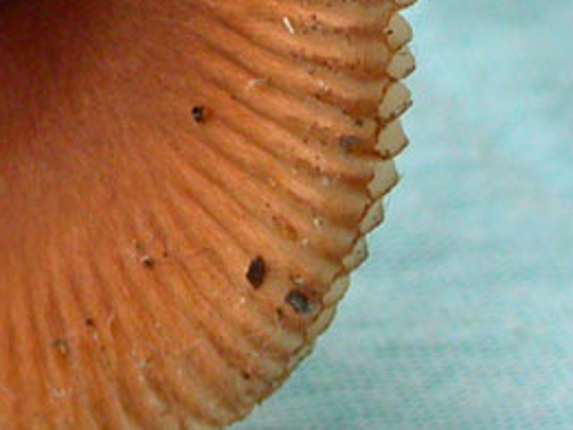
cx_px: 222
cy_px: -70
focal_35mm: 423
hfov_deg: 4.7
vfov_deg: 3.5
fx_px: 7005
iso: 200
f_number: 4.6
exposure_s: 1/125
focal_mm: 26.9
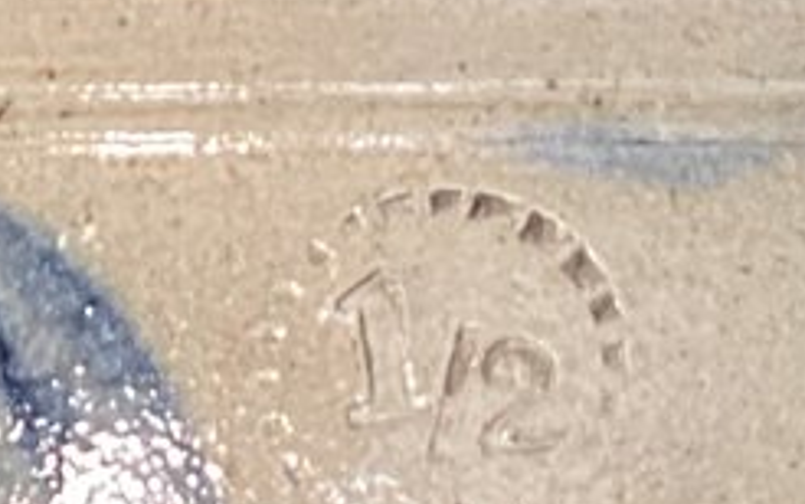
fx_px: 4434
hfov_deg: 10.4
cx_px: 365
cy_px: 1150
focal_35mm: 202
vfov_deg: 6.3
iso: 400
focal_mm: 3.3
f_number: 2.4
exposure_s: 1/60
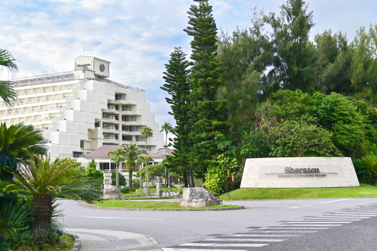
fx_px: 492
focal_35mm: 47
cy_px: 127
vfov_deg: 28.6
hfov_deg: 41.9
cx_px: 185
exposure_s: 1/160
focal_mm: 46
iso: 100
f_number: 4
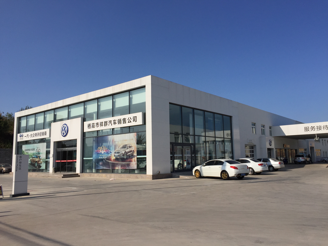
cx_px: 164
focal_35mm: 29
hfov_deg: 61.7
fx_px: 275
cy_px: 123
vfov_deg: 48.2
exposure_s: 1/4950
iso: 32
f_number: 2.2
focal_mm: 4.15
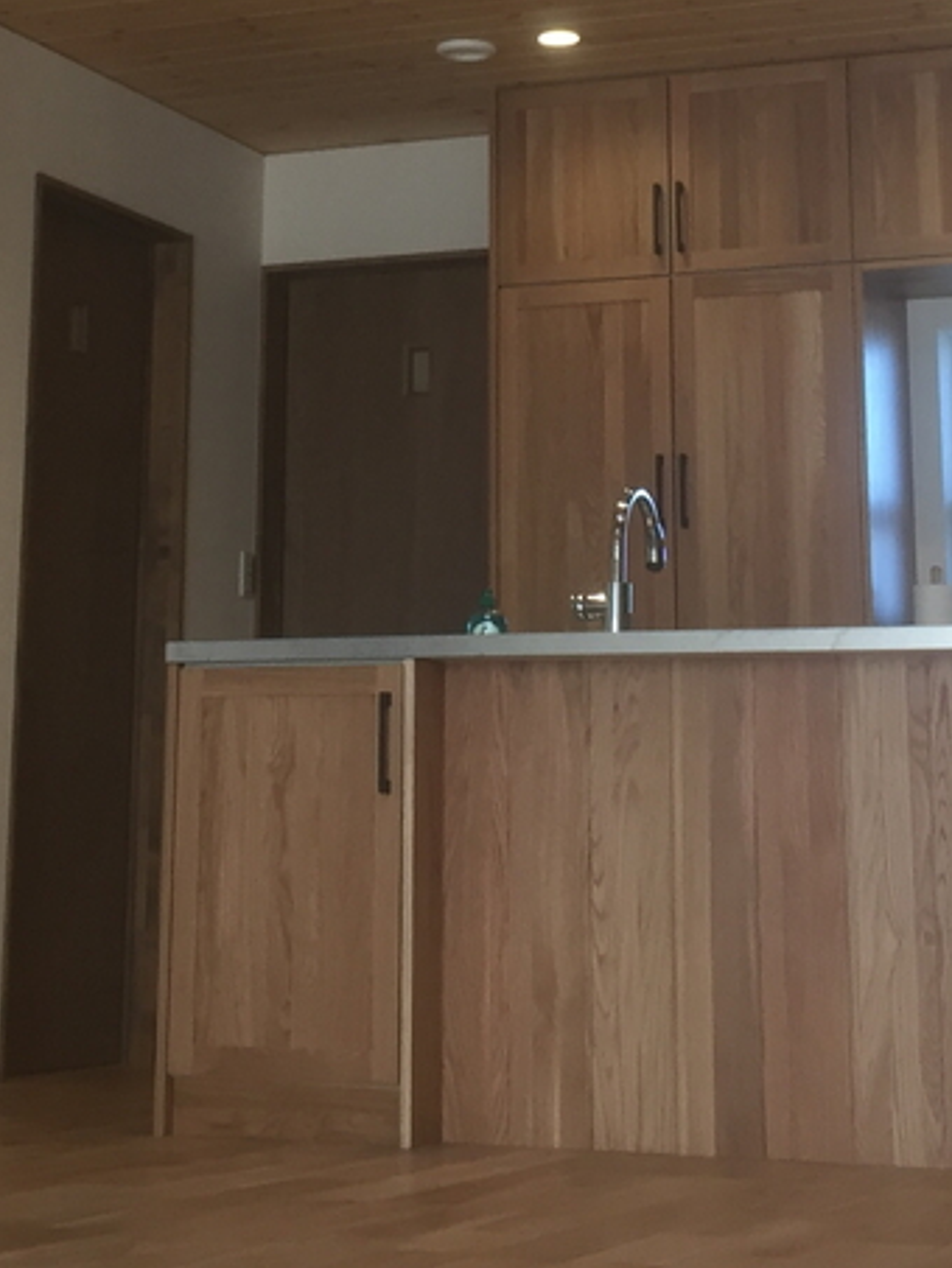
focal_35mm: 82
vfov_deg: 23.1
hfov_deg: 18.0
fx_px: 3005
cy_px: 67
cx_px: 364
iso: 32
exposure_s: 1/40
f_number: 2.2
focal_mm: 4.15
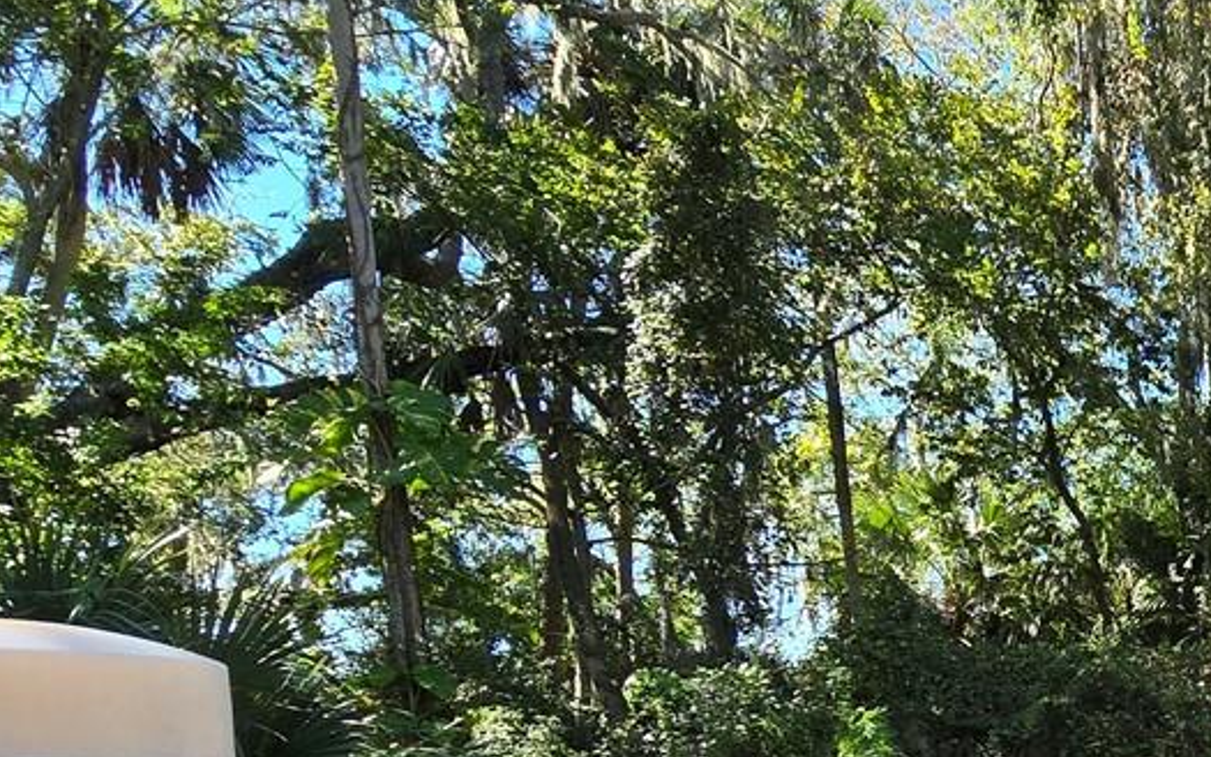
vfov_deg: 27.6
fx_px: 1386
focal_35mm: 42
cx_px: 1564
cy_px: 859
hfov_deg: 34.2
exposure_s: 1/474
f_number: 2.2
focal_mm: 2.2
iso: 50
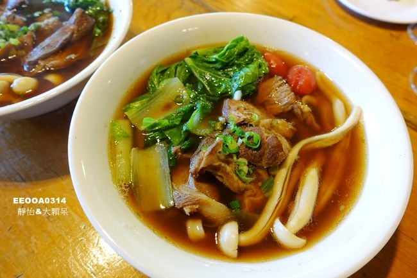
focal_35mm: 24
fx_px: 278
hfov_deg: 73.8
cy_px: 139
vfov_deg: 53.1
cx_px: 208
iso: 125
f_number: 2.2
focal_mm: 8.8
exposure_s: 1/30
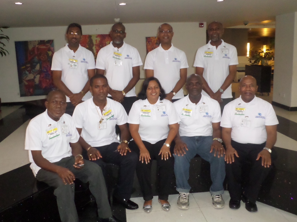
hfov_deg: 51.4
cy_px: 111
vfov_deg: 39.7
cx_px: 148
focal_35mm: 36
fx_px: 309
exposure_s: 1/45
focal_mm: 6.5
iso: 480
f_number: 3
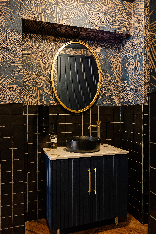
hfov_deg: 45.0
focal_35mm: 29
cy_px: 117
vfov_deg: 63.7
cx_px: 78
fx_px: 188
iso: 250
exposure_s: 1.3
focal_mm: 19.2
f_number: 5
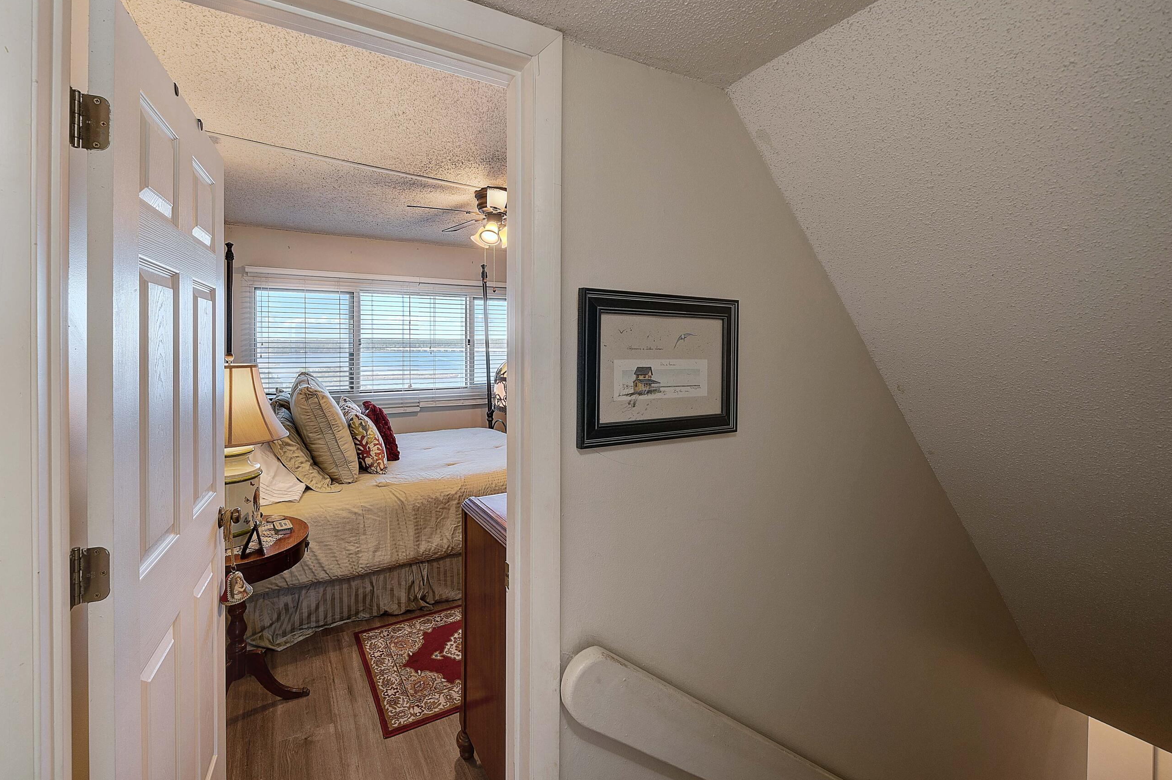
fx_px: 456
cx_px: 513
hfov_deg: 103.7
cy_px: 341
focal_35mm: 14
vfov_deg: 80.8
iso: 100
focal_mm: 12
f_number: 7.1
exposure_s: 1/15
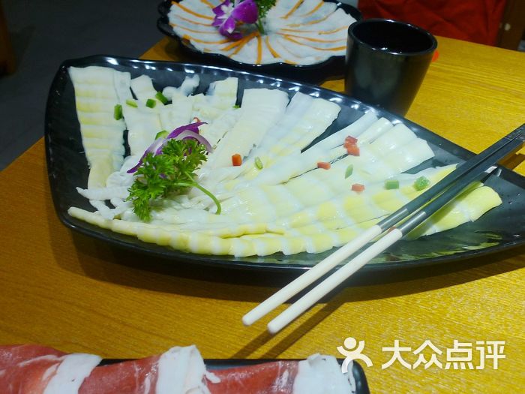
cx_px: 262
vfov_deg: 42.9
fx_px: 500
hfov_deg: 55.4
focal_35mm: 33
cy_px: 197
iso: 80
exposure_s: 1/30
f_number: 2
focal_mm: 5.1
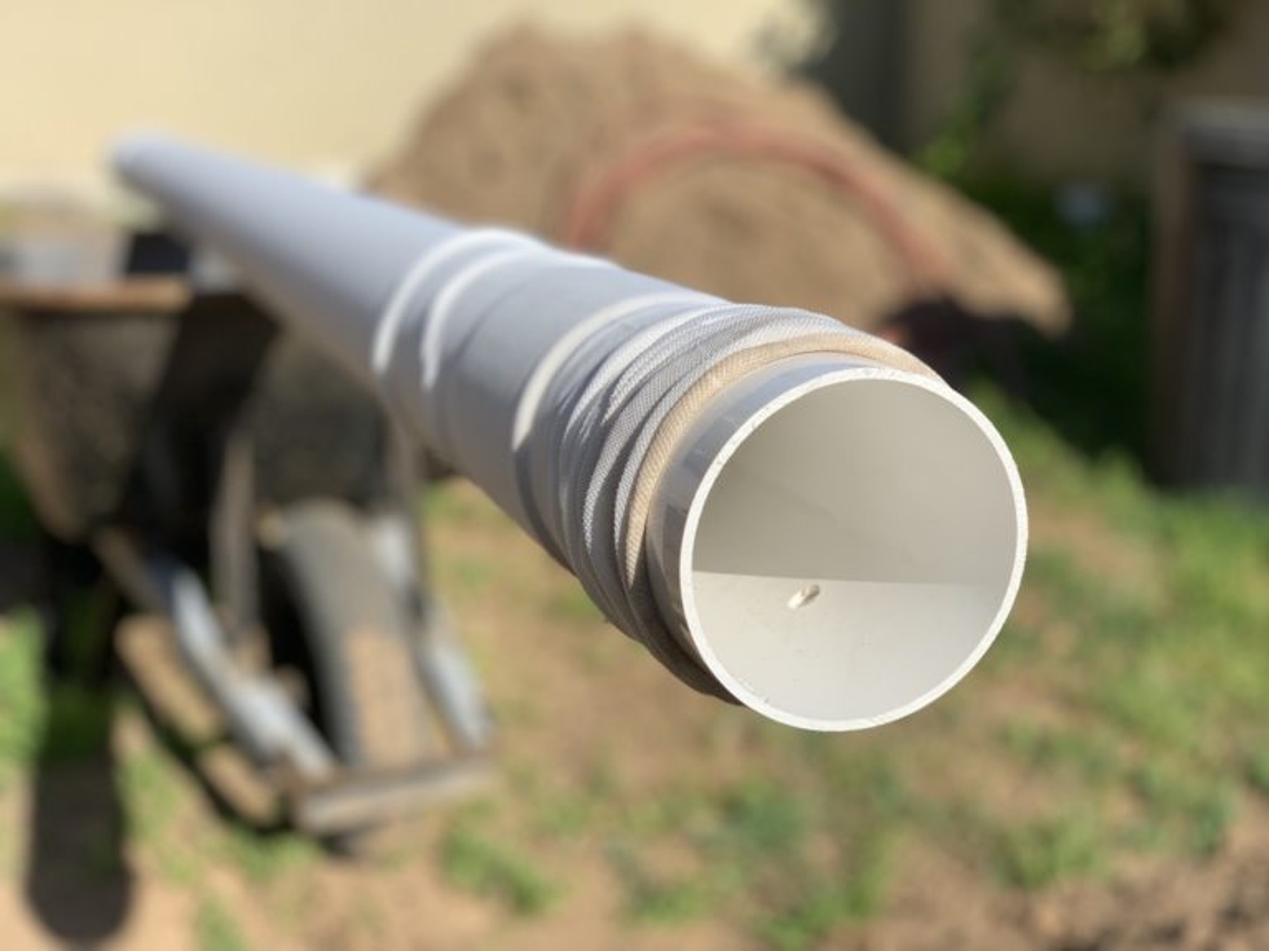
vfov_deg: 28.0
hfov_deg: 36.8
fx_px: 1906
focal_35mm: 52
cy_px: 476
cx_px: 634
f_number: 2.4
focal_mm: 6
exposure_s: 1/1497
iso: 16
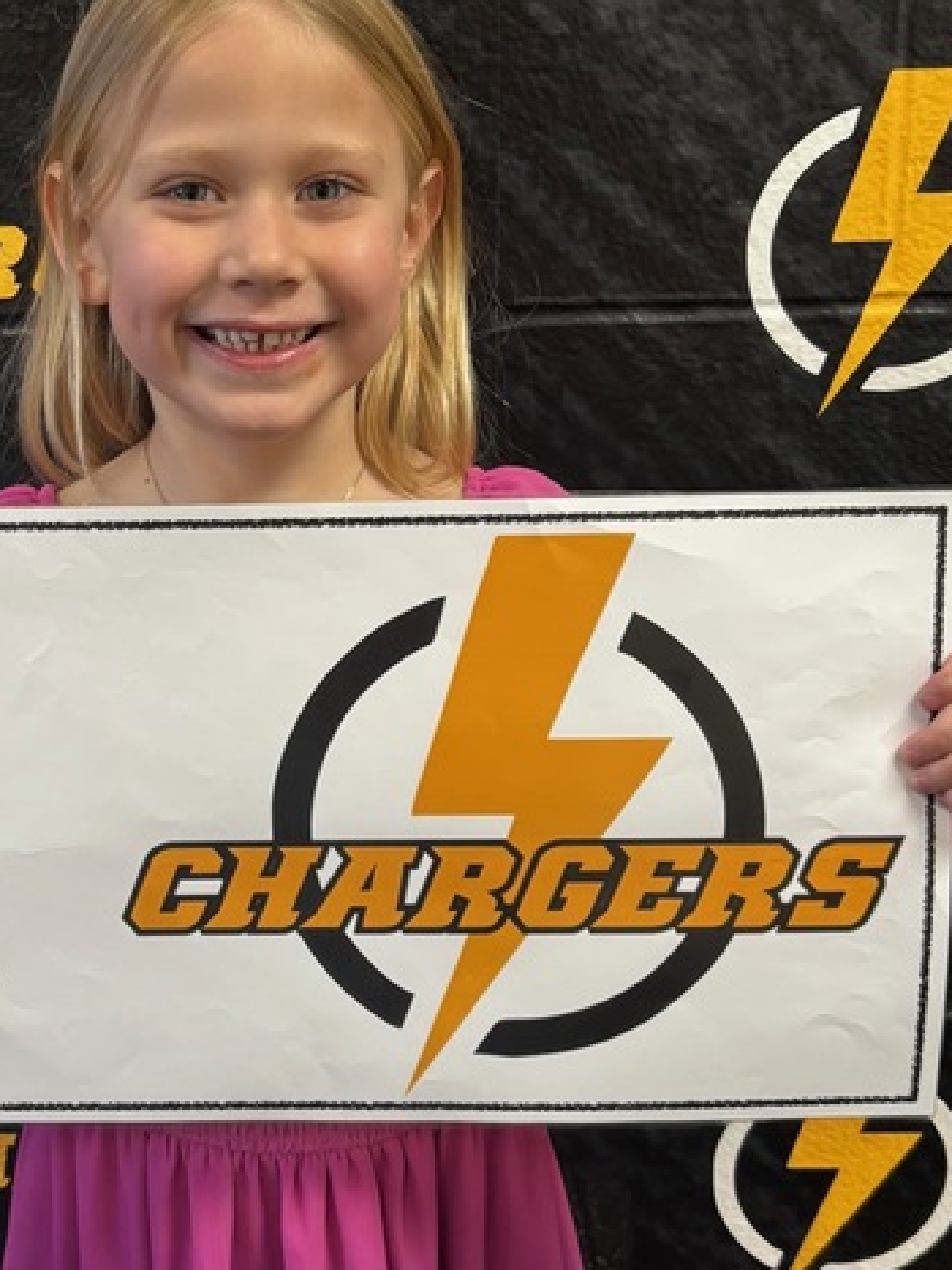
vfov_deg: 33.8
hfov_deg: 25.4
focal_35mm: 57
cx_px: 253
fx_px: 2091
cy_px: 639
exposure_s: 1/60
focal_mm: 5.96
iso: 160
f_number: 1.6
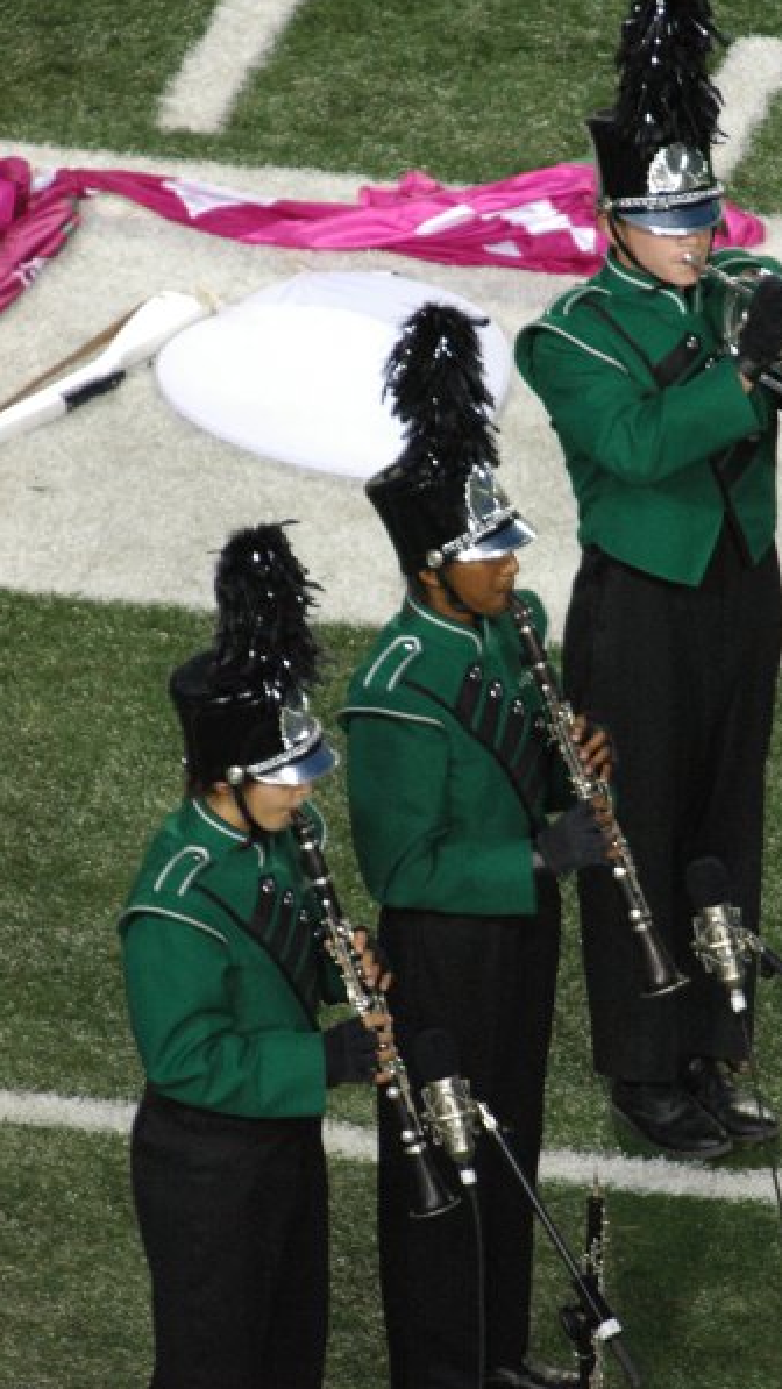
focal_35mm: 631
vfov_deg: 3.4
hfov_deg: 1.9
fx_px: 23251
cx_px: 462
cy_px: 693
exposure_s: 1/60
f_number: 5.6
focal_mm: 400
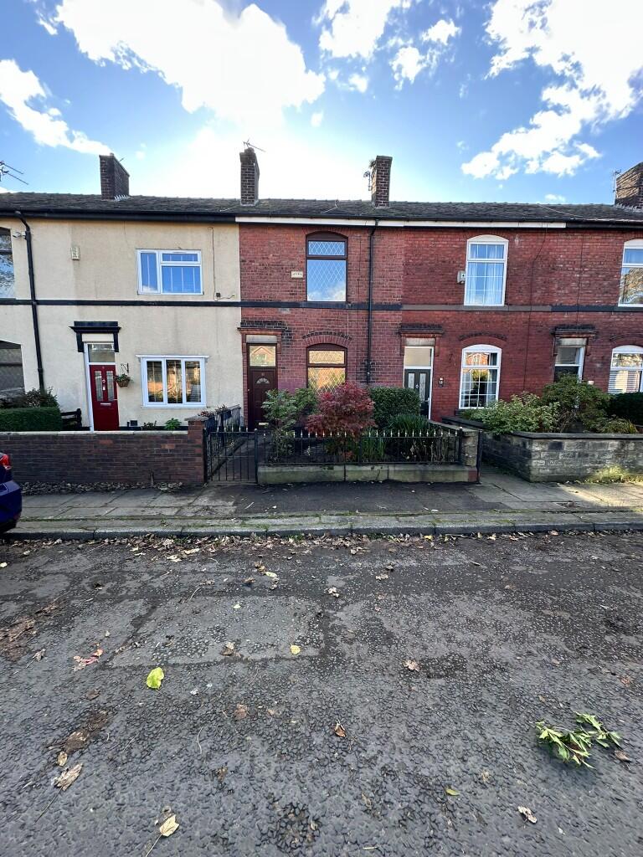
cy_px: 428
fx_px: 347
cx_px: 322
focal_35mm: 14
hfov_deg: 85.7
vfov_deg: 102.1
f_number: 2.2
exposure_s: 1/130
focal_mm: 2.22
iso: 40
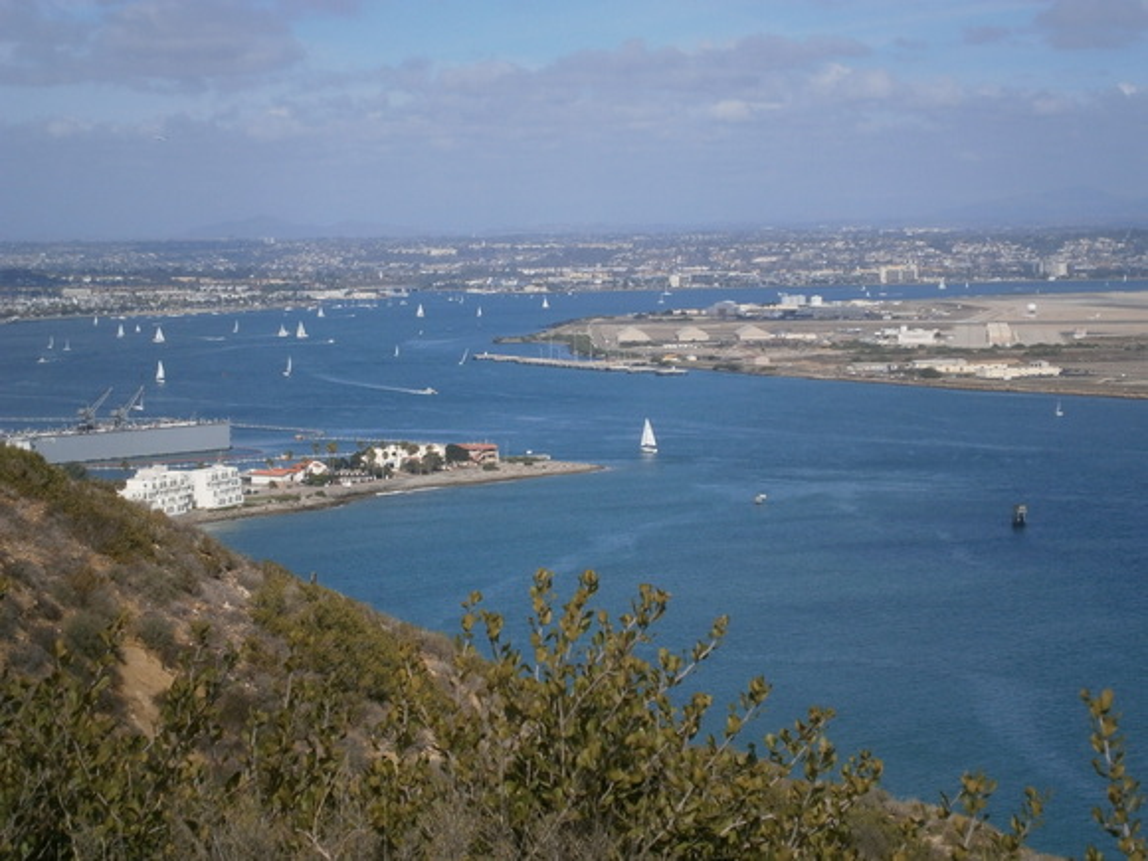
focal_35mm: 87
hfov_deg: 22.5
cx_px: 574
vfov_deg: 17.0
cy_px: 430
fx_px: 2885
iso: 80
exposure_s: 1/1000
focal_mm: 15.4
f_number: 4.9
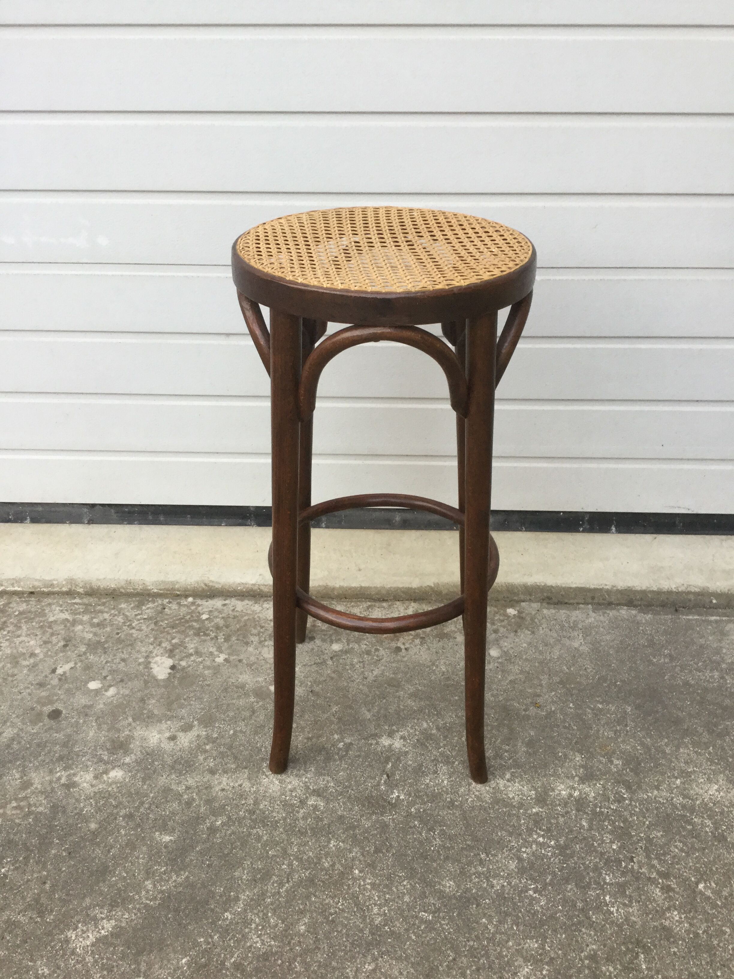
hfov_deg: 45.4
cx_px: 367
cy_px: 490
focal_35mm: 31
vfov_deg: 58.4
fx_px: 876
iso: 64
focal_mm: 3.3
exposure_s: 1/33
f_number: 2.4
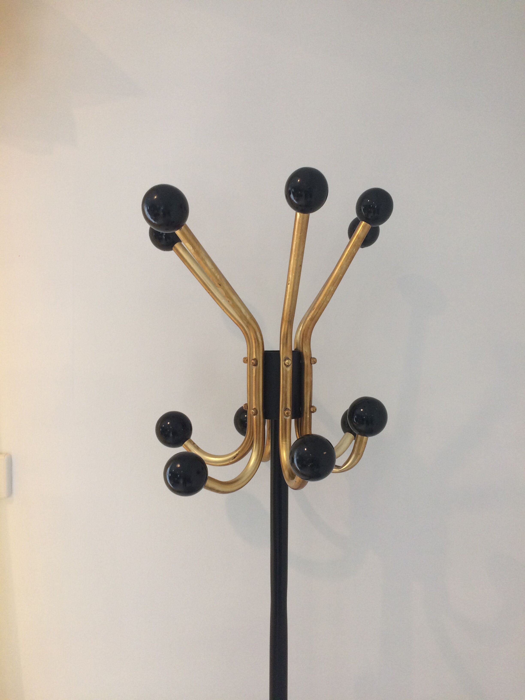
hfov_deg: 48.2
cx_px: 262
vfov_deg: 61.7
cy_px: 350
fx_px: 586
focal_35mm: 29
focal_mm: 4.15
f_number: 2.2
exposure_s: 1/33
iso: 100
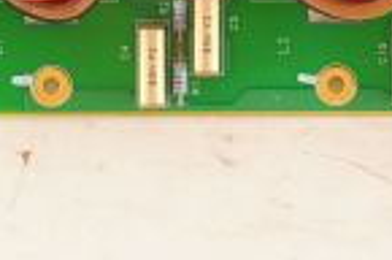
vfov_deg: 6.5
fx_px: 2249
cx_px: 287
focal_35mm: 207
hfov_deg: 9.9
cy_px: -150
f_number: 13
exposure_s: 1/160
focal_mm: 50
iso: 1600
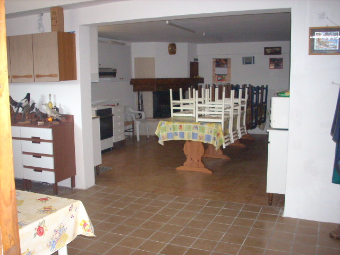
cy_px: 128
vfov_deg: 38.7
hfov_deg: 50.1
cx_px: 170
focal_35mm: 37
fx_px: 363
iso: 400
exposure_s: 1/60
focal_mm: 6.2
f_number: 2.8
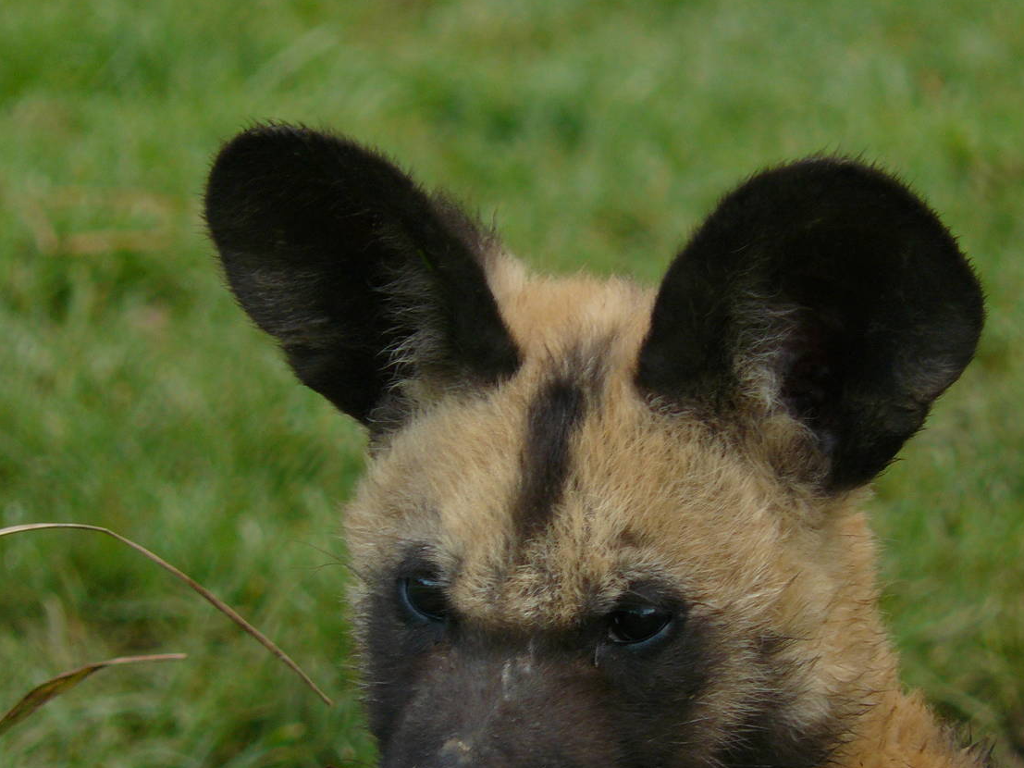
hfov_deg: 4.6
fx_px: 12867
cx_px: 605
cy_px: 535
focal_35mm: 435
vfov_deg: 3.4
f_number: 3.3
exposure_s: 1/100
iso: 100
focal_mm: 50.1
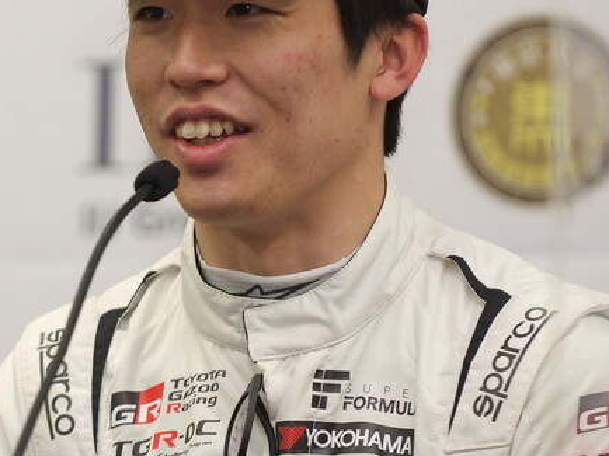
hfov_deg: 5.9
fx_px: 5890
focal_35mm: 335
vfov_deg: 4.4
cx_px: 173
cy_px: 157
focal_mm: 140
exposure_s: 1/114
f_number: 2.8
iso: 400
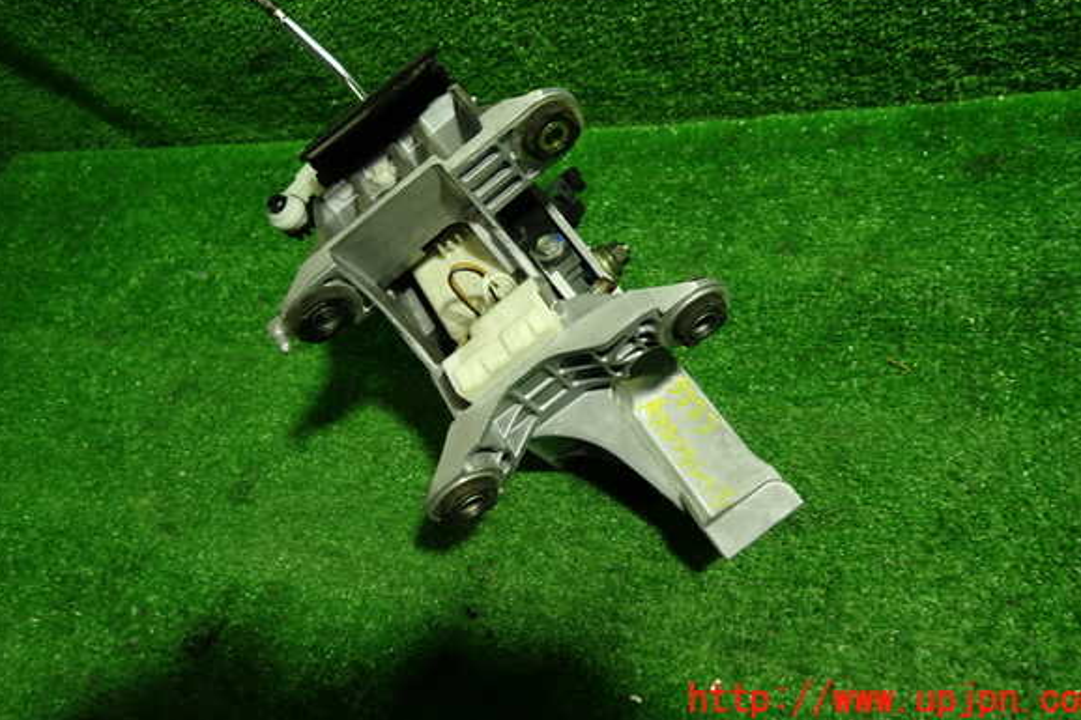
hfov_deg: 67.4
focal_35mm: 27
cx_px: 550
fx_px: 810
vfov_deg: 47.7
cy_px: 303
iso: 200
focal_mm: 4.5
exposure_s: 1/40
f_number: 2
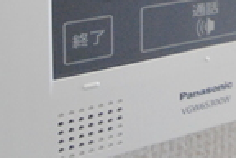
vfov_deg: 12.0
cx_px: 385
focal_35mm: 107
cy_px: -99
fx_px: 701
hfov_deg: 16.8
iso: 1400
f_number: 5.6
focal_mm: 16
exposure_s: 1/30
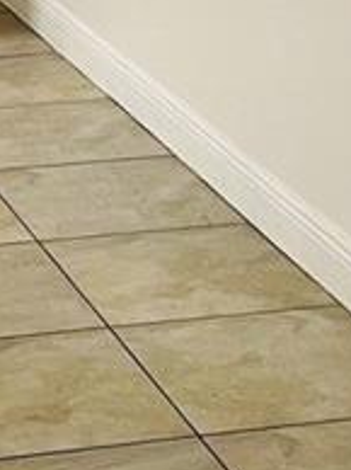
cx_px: 0
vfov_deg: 11.9
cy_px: -155
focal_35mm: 161
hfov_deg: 9.1
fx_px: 2181
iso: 200
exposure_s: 1/60
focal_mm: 5.7
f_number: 1.5
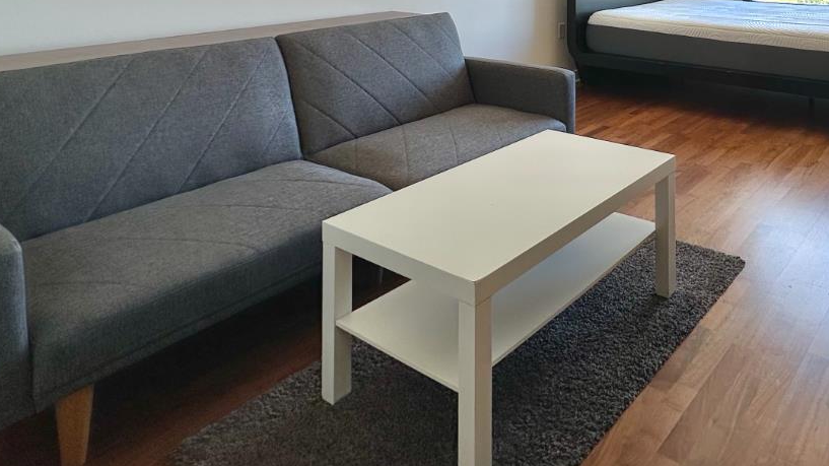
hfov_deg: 63.4
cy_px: -91
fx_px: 615
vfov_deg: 33.7
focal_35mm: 28
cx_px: 634
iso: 50
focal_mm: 2.22
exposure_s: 1/120
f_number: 2.2
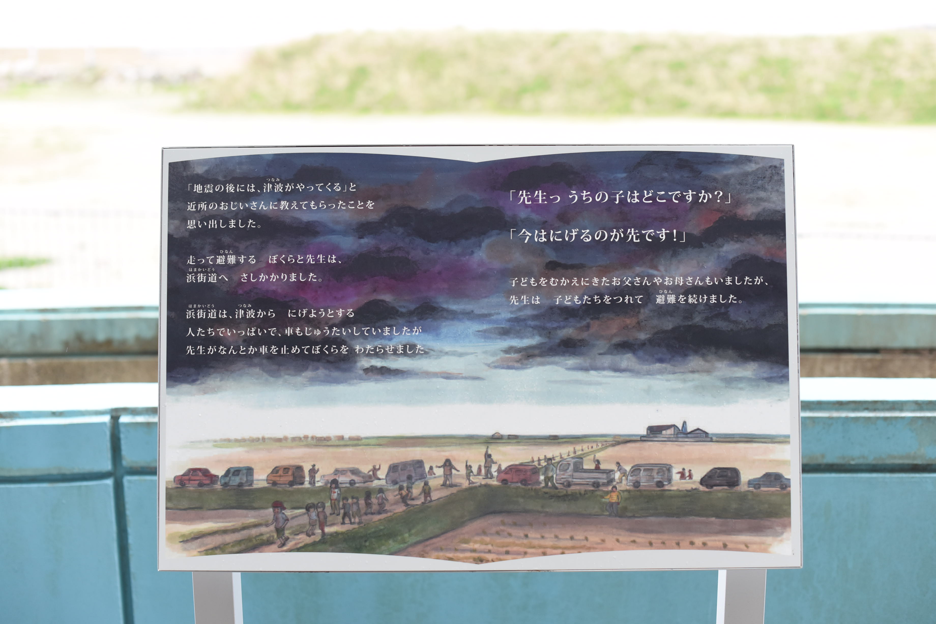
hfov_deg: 39.6
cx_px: 468
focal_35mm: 50
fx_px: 1300
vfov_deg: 27.0
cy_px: 312
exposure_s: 1/320
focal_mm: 50
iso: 800
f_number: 3.5
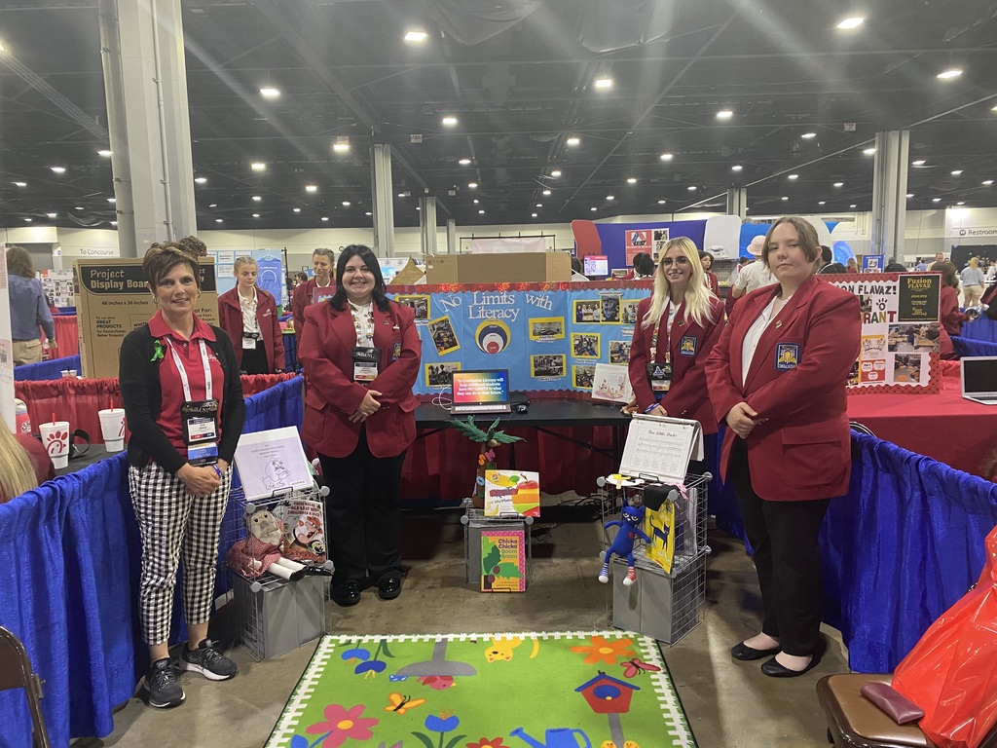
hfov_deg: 67.3
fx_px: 749
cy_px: 374
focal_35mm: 26
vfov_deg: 53.1
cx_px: 498
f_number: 1.8
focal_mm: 4.25
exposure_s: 1/54
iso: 250
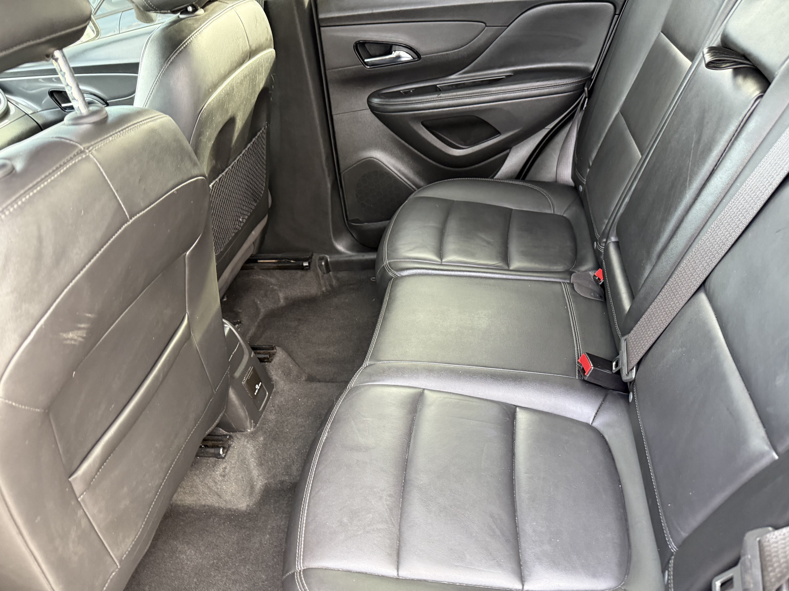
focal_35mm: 24
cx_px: 394
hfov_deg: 71.6
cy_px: 296
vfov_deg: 56.8
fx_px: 547
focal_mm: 6.76
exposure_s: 1/60
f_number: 1.78
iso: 400
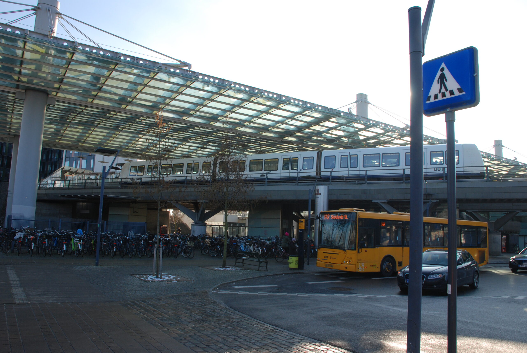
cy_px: 176
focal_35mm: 30
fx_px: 440
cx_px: 264
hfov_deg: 61.9
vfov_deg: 43.7
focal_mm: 20
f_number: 8
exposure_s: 1/160
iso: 200
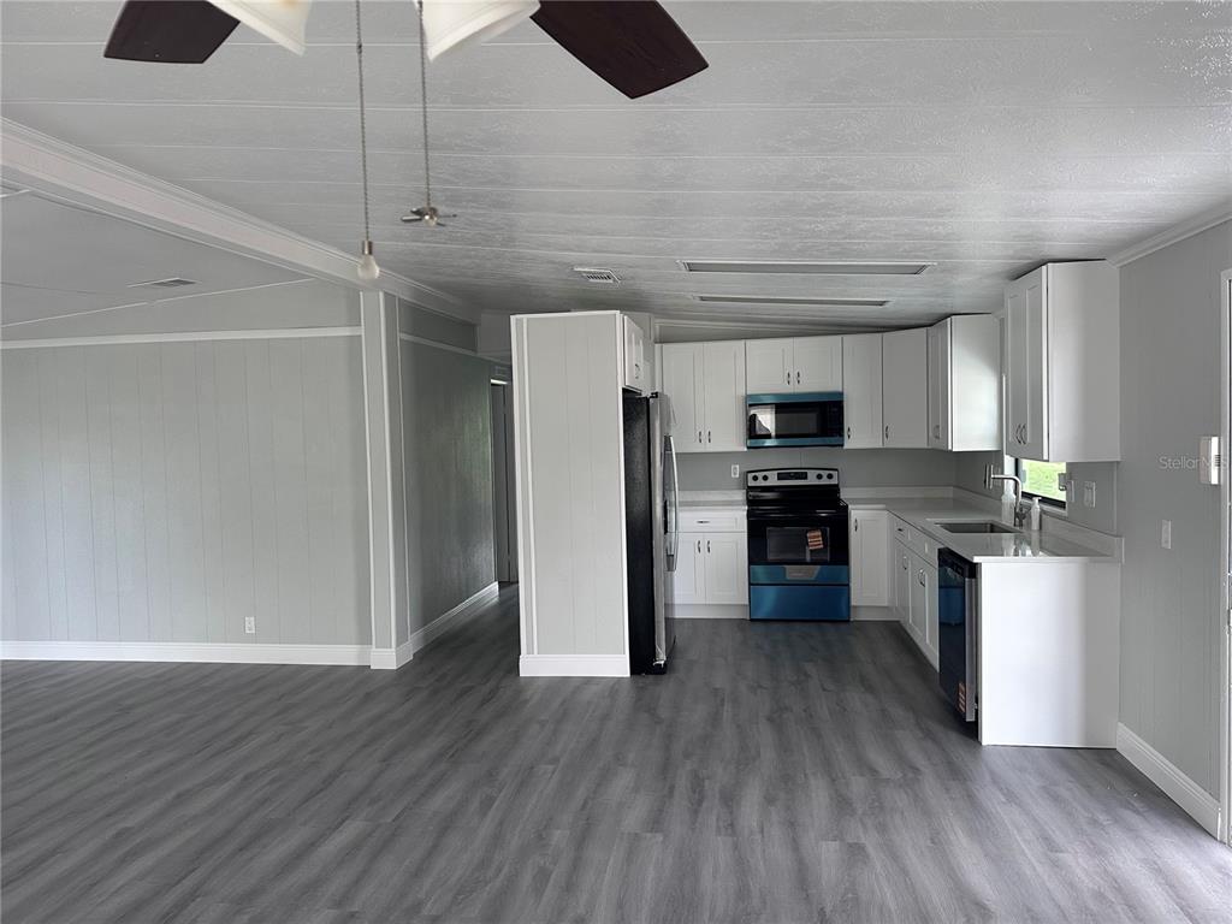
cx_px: 616
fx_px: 854
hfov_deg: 71.6
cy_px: 462
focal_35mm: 24
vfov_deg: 56.8
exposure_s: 1/121
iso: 200
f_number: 1.78
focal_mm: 6.86
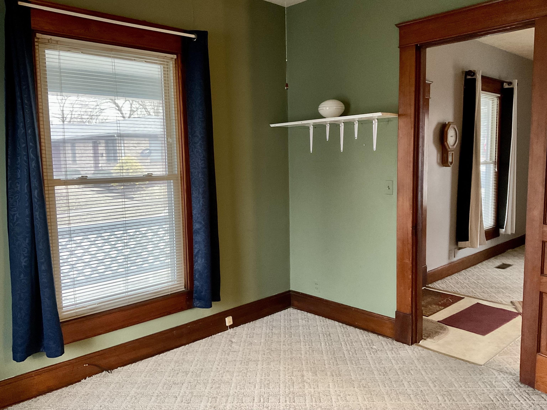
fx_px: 458
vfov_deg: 48.2
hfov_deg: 61.7
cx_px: 274
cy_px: 205
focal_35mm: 29
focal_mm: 3
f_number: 1.8
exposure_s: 1/40
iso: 320
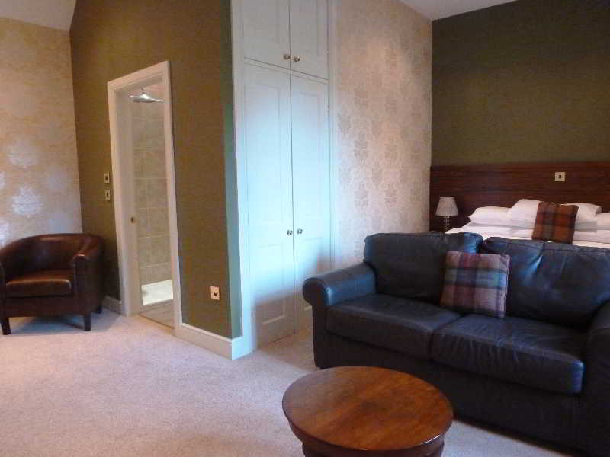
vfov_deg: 56.8
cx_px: 305
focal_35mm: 24
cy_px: 228
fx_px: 423
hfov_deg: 71.6
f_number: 3.3
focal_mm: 4.3
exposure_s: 1/30
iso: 800
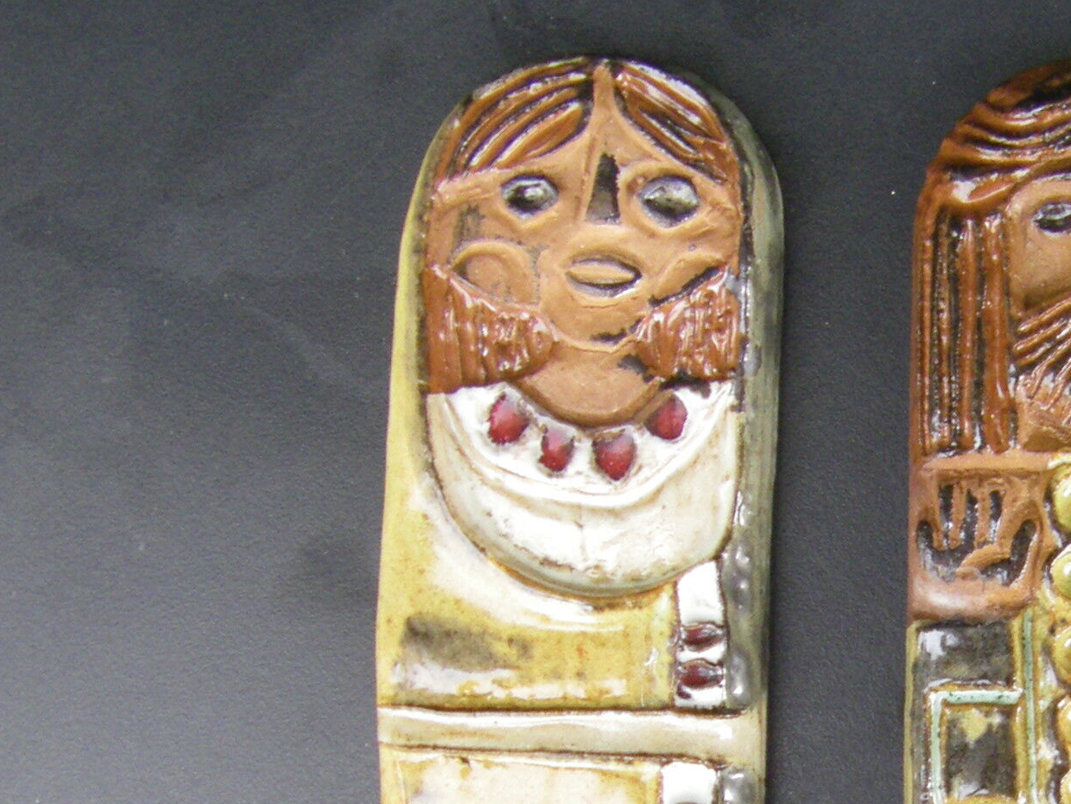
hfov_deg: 19.1
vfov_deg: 14.6
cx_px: 1055
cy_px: 723
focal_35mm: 100
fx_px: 3094
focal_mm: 6.3
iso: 200
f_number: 3.5
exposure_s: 1/50
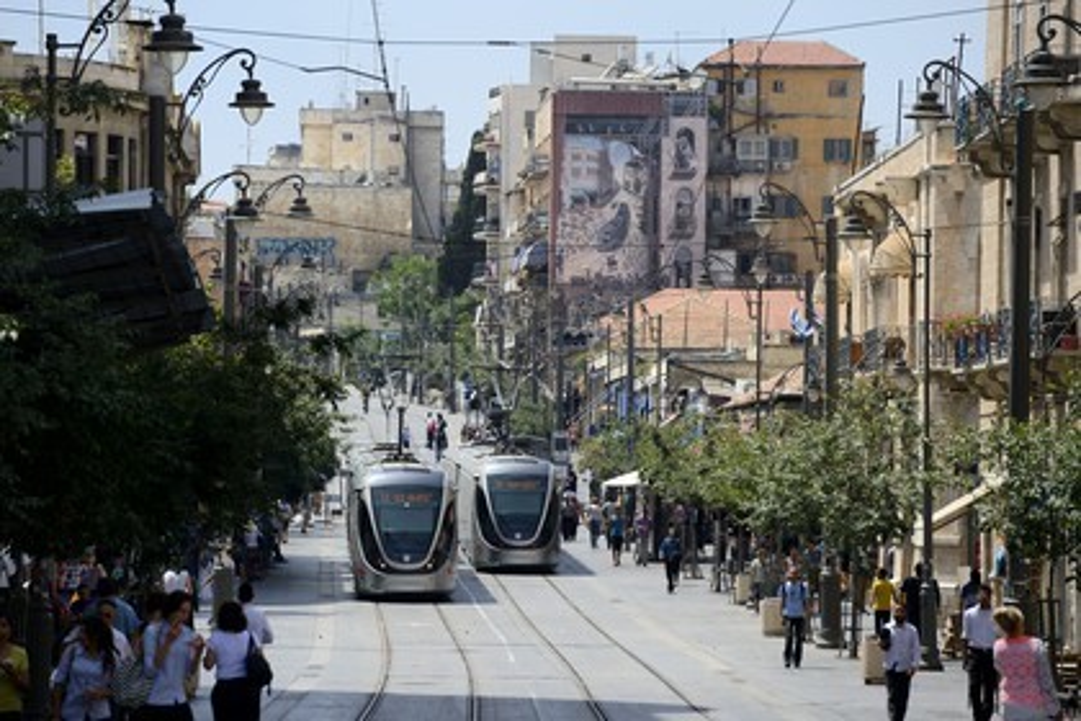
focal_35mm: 200
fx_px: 6005
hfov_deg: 10.3
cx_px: 540
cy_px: 360
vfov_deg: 6.9
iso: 100
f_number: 6.3
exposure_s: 1/400
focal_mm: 200
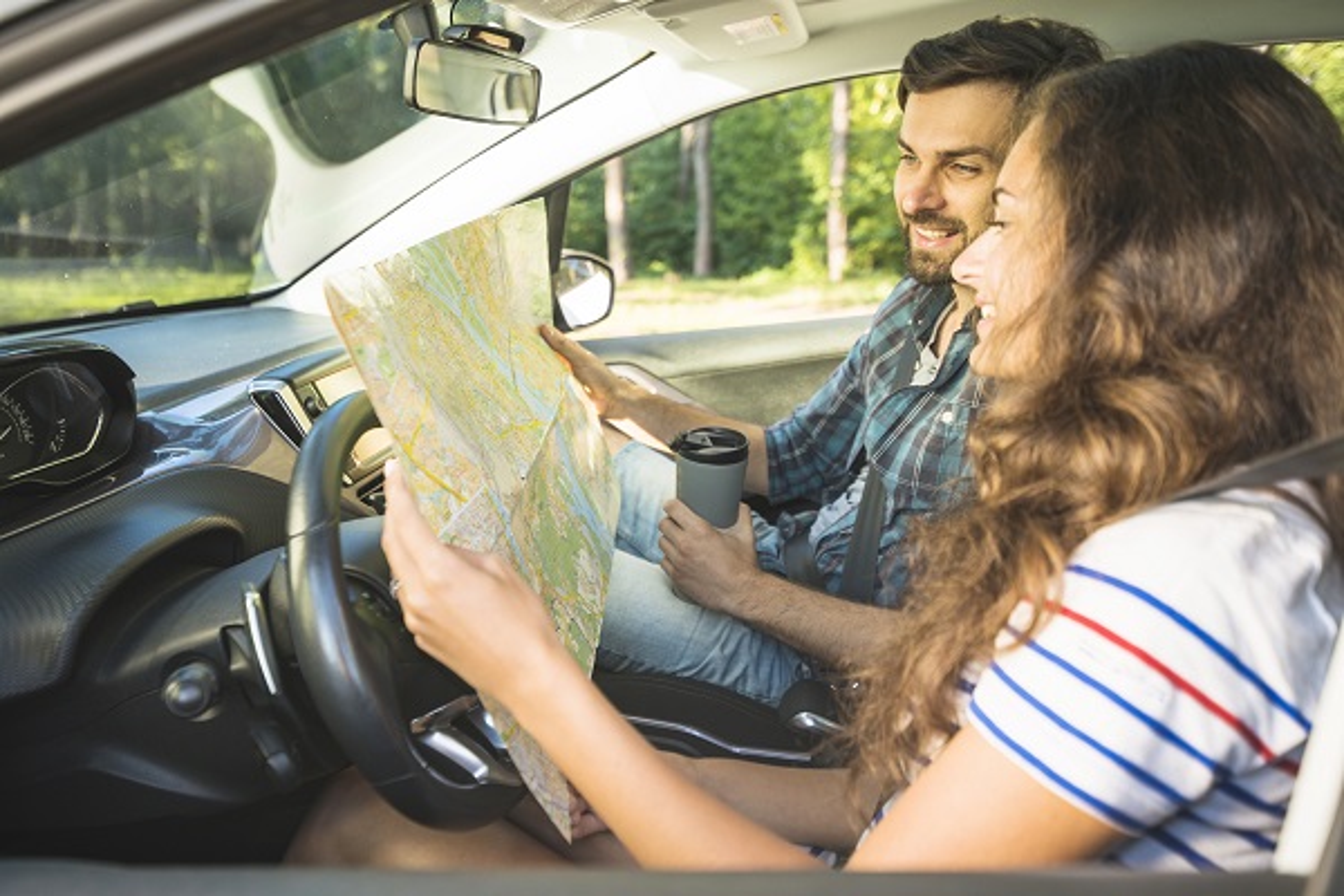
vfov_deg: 43.6
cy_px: 448
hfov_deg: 61.9
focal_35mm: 30
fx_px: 1120
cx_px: 672
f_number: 3.5
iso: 250
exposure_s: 1/200
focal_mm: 30
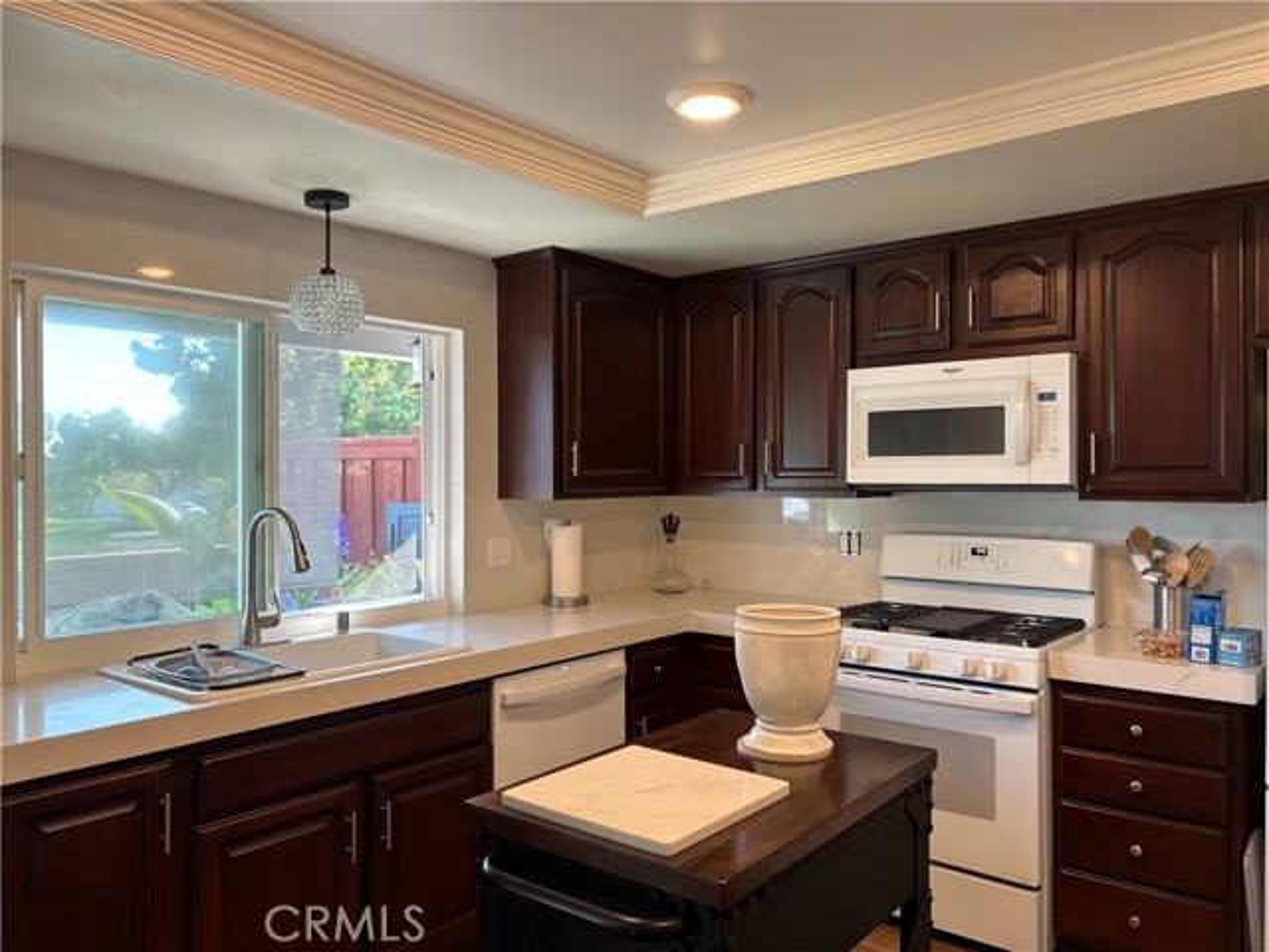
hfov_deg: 67.3
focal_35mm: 26
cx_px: 634
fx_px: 953
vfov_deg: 53.1
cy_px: 476
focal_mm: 5.96
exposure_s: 1/60
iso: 80
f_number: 1.6
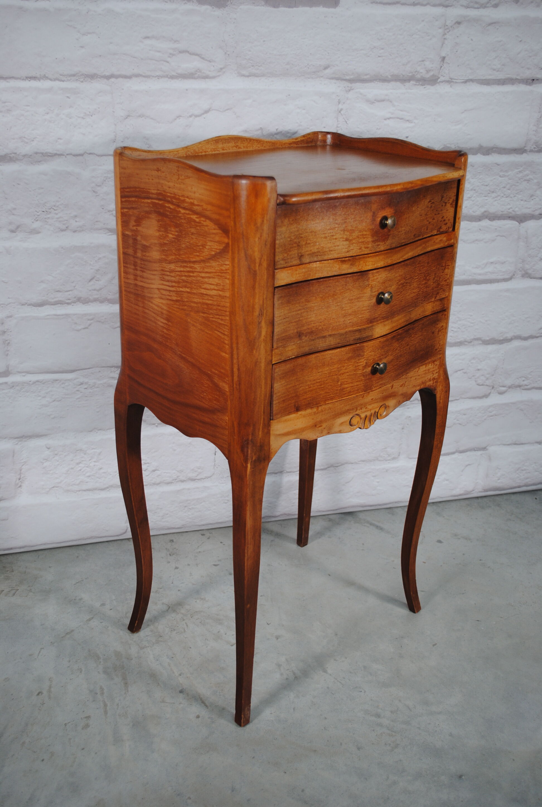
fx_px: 809
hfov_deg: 37.0
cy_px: 404
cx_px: 271
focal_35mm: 36
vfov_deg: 53.0
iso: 200
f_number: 4.5
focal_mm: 24
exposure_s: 1/80
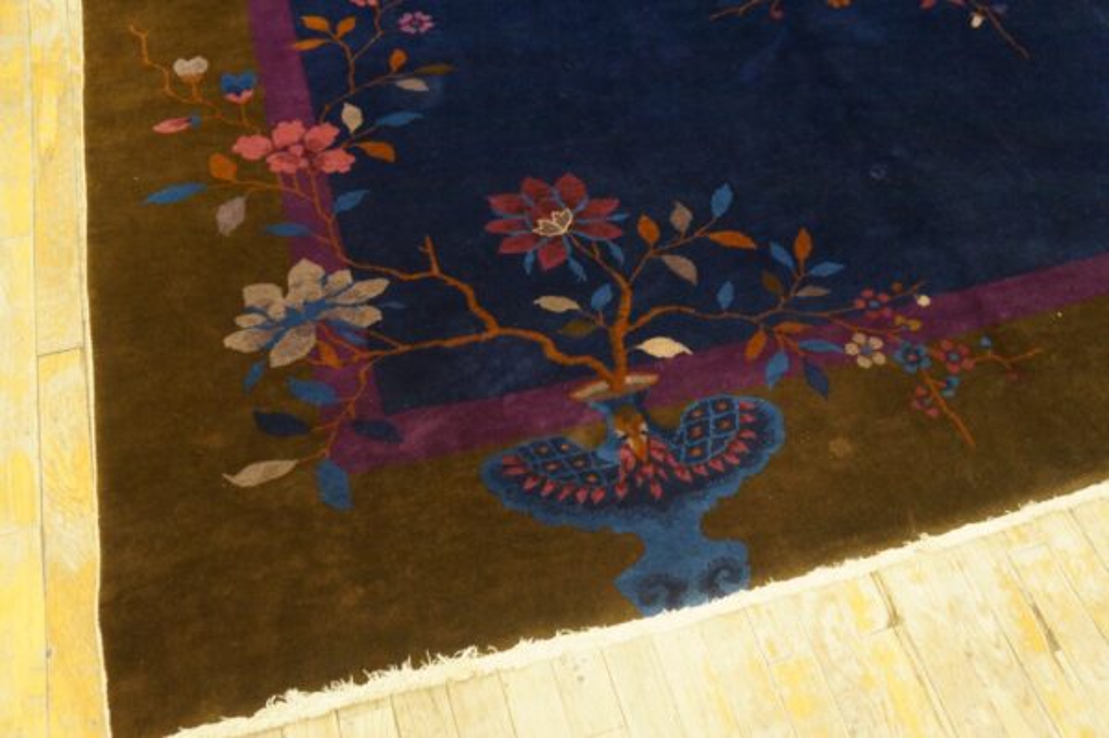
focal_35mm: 30
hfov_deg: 62.0
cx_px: 554
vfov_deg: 43.5
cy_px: 369
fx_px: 923
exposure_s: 1/60
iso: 3200
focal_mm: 20
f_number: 4
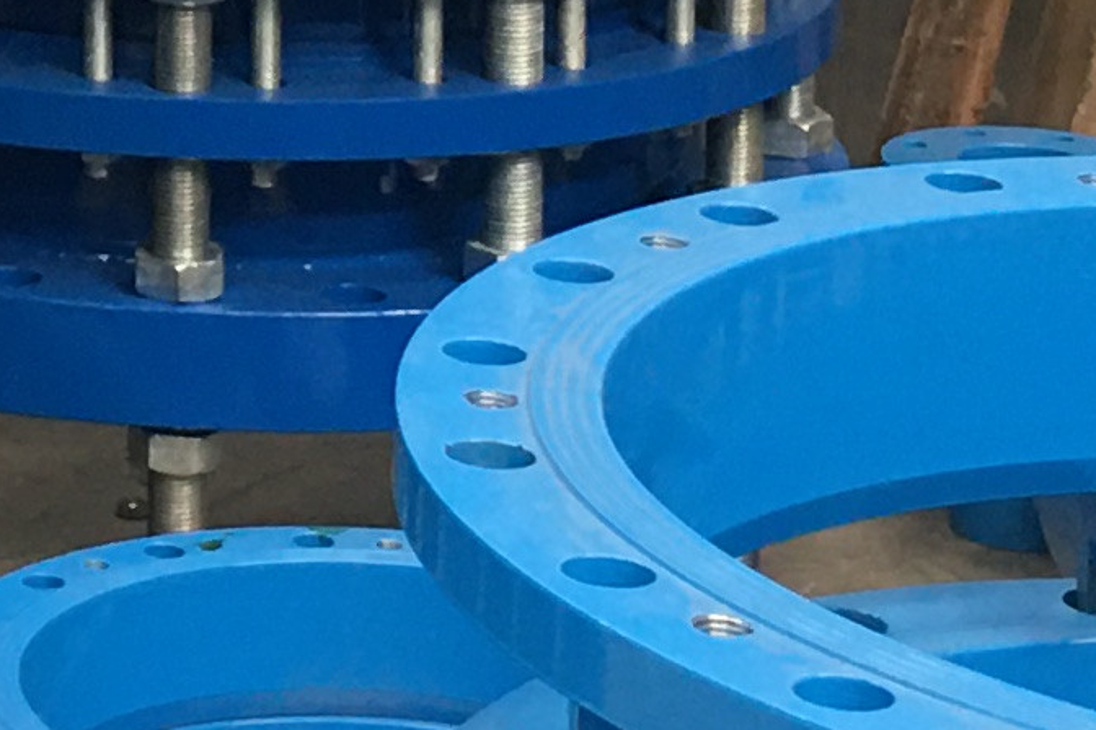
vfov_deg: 7.2
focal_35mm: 181
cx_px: -610
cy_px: -973
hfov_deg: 10.9
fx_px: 5510
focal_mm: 4.15
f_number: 2.2
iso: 64
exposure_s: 1/33
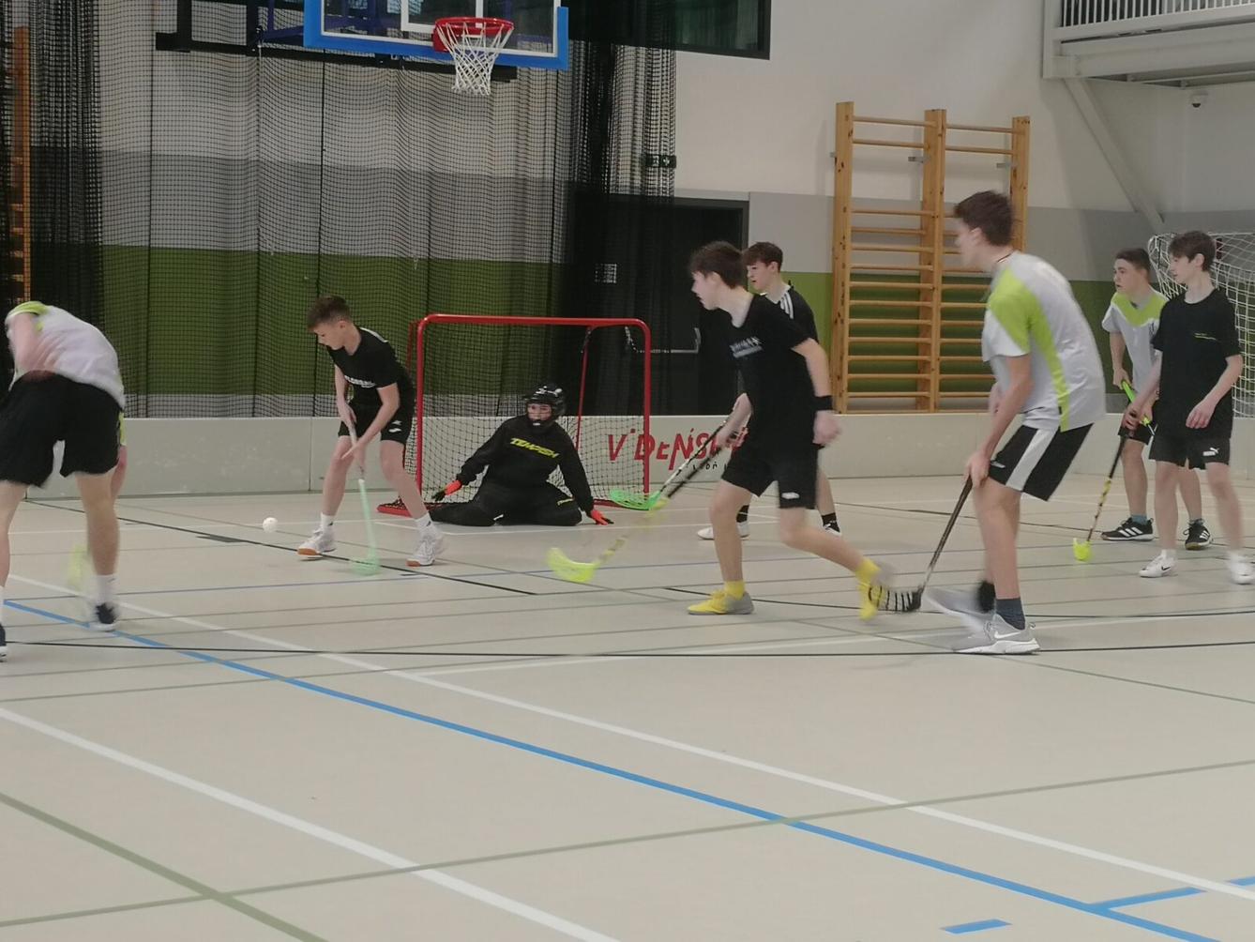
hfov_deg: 30.3
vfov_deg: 22.9
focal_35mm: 64
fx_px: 2321
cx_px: 628
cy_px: 471
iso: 100
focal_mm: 3.95
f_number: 2.2
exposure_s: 1/50
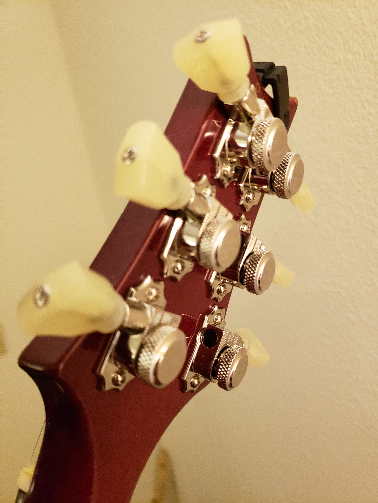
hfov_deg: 53.1
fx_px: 379
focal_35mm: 26
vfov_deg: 67.3
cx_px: 189
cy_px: 252
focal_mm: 4.3
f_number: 1.5
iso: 800
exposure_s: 1/60
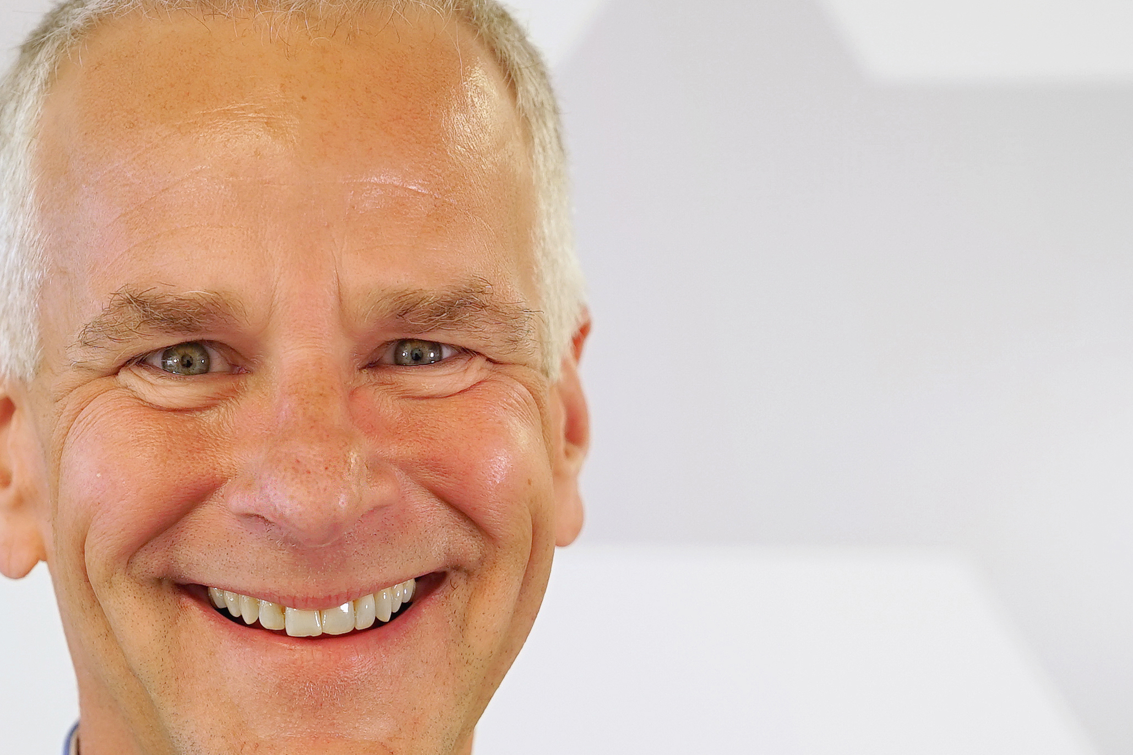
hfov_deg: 20.1
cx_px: 284
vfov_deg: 13.5
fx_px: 3178
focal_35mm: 101
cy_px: 633
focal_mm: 49
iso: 500
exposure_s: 1/160
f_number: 3.2
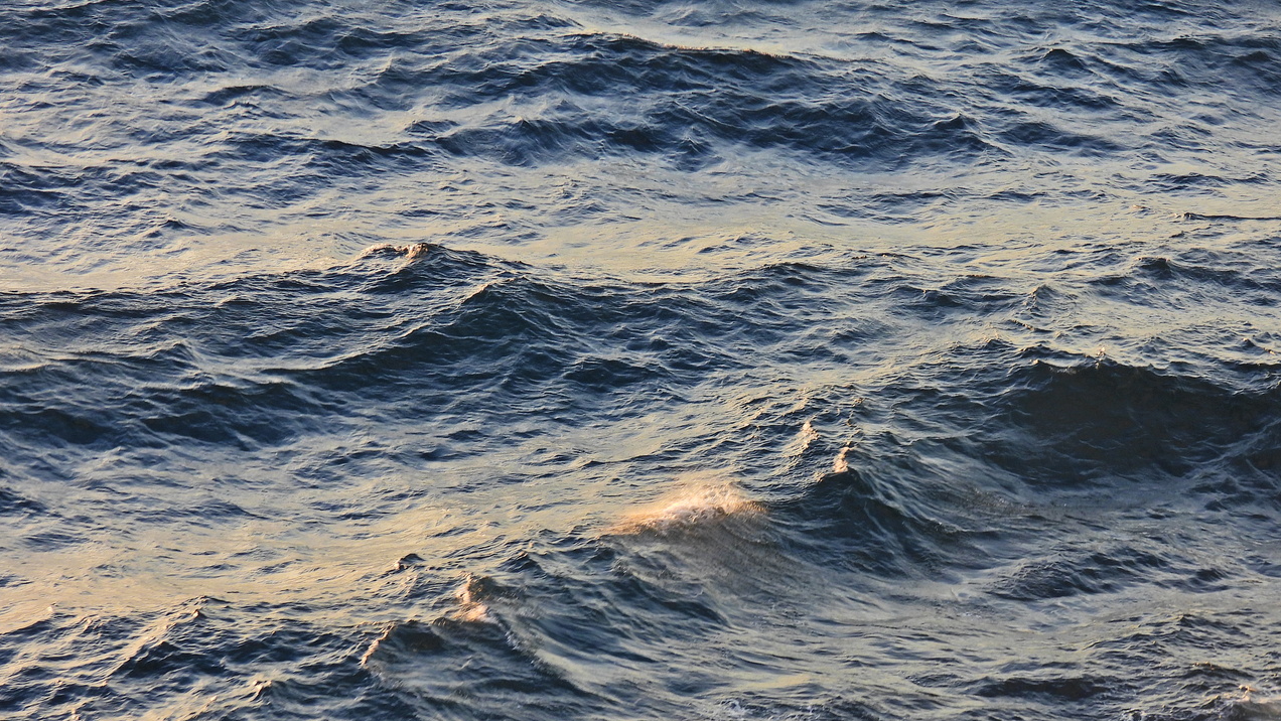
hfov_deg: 15.7
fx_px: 4654
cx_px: 644
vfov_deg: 8.9
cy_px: 427
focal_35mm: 137
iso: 100
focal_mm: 22.3
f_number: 4
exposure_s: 1/125
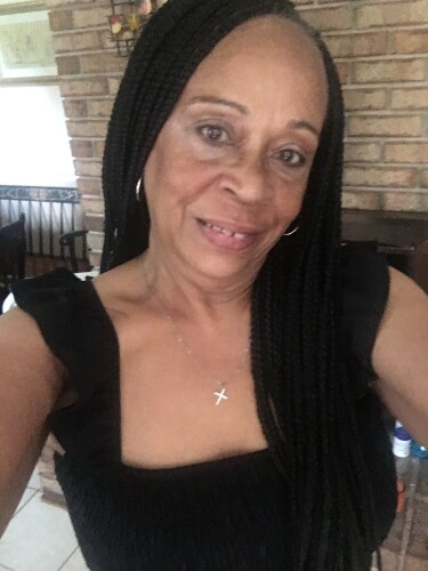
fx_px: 264
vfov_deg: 94.5
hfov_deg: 78.1
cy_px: 286
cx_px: 214
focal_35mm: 16
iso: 800
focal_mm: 2.65
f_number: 2.2
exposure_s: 1/15
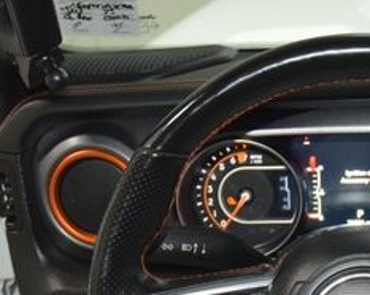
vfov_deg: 16.0
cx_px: 356
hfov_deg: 20.1
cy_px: 331
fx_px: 1018
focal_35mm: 93
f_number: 3.8
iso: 1400
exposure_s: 1/100
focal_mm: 24
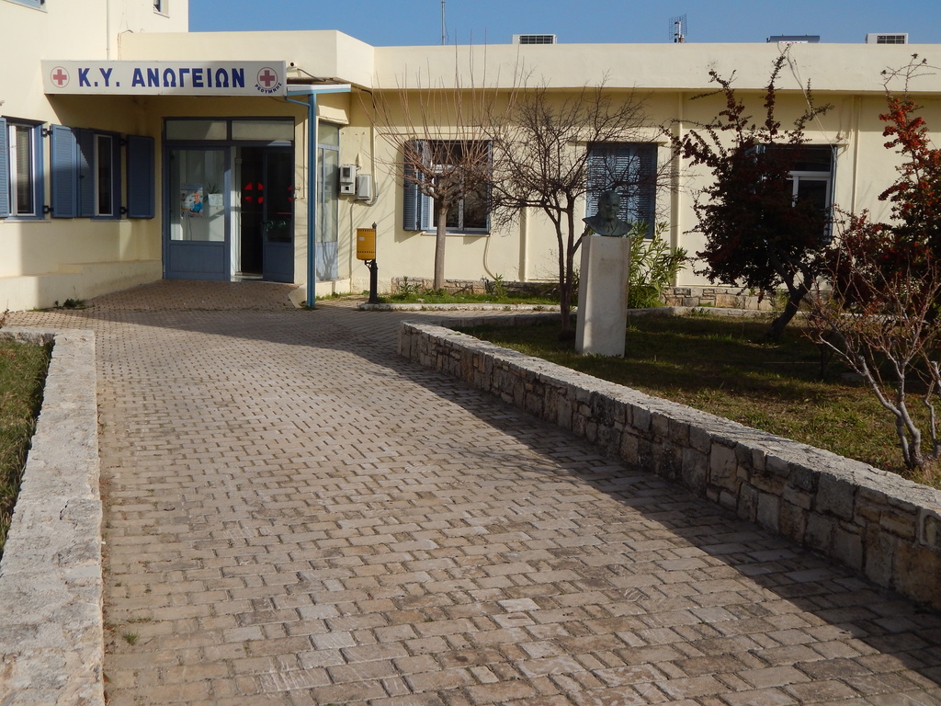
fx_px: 1169
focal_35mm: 43
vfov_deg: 33.6
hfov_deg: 43.9
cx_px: 470
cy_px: 353
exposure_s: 1/640
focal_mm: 7.7
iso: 125
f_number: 7.1
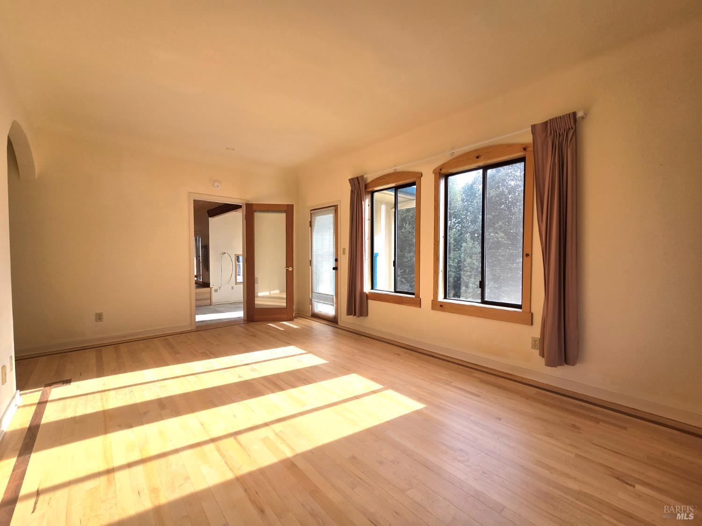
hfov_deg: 106.2
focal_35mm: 13
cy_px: 263
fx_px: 264
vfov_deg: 89.9
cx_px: 351
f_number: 2.2
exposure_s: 1/357
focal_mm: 2.2
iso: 50
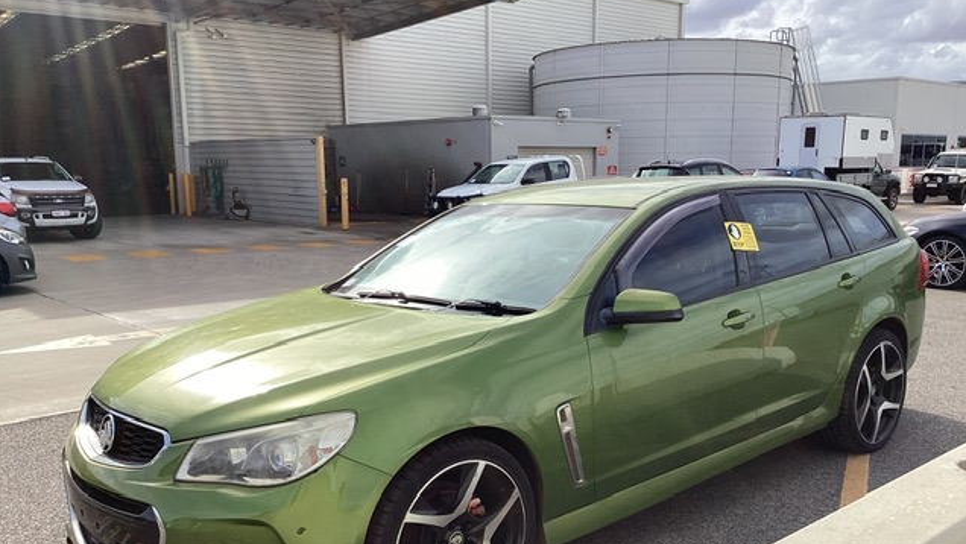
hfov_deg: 58.0
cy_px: 333
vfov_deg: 34.5
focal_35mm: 34
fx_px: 871
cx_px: 483
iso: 25
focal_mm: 3.3
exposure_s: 1/1087
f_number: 2.4
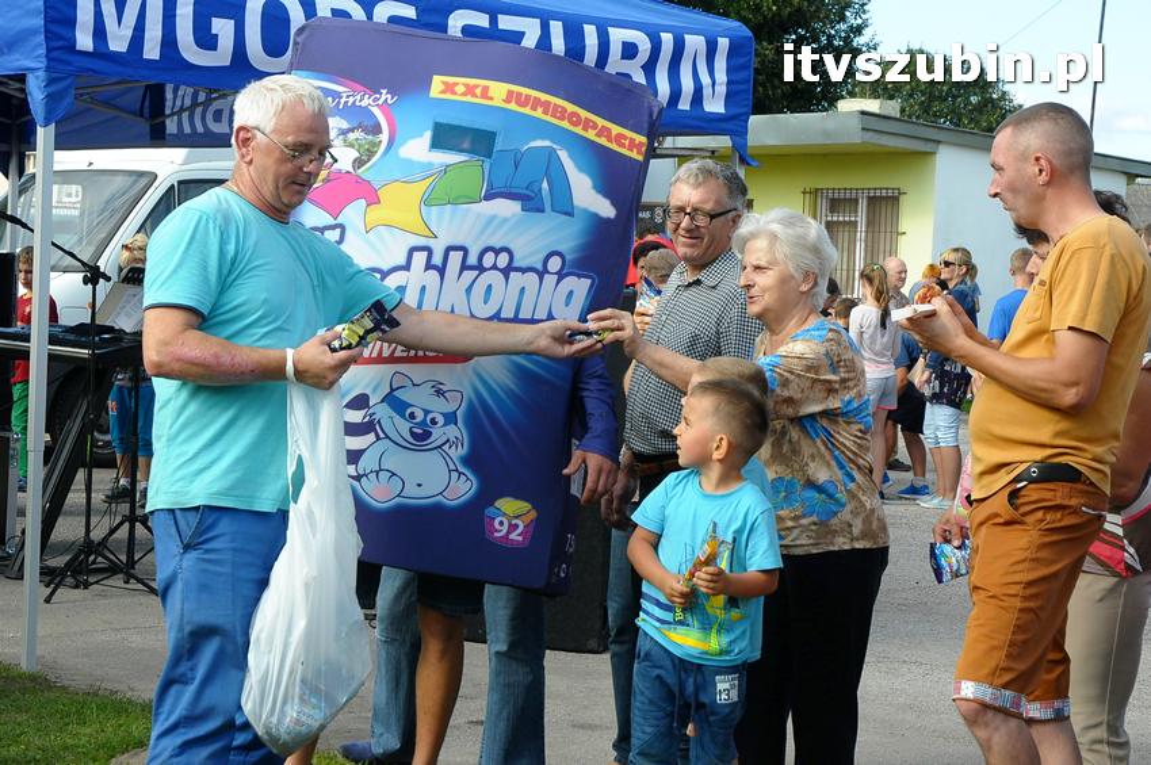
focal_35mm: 82
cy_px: 382
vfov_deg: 16.5
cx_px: 576
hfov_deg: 24.6
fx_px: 2635
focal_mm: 55
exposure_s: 1/500
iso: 800
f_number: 11
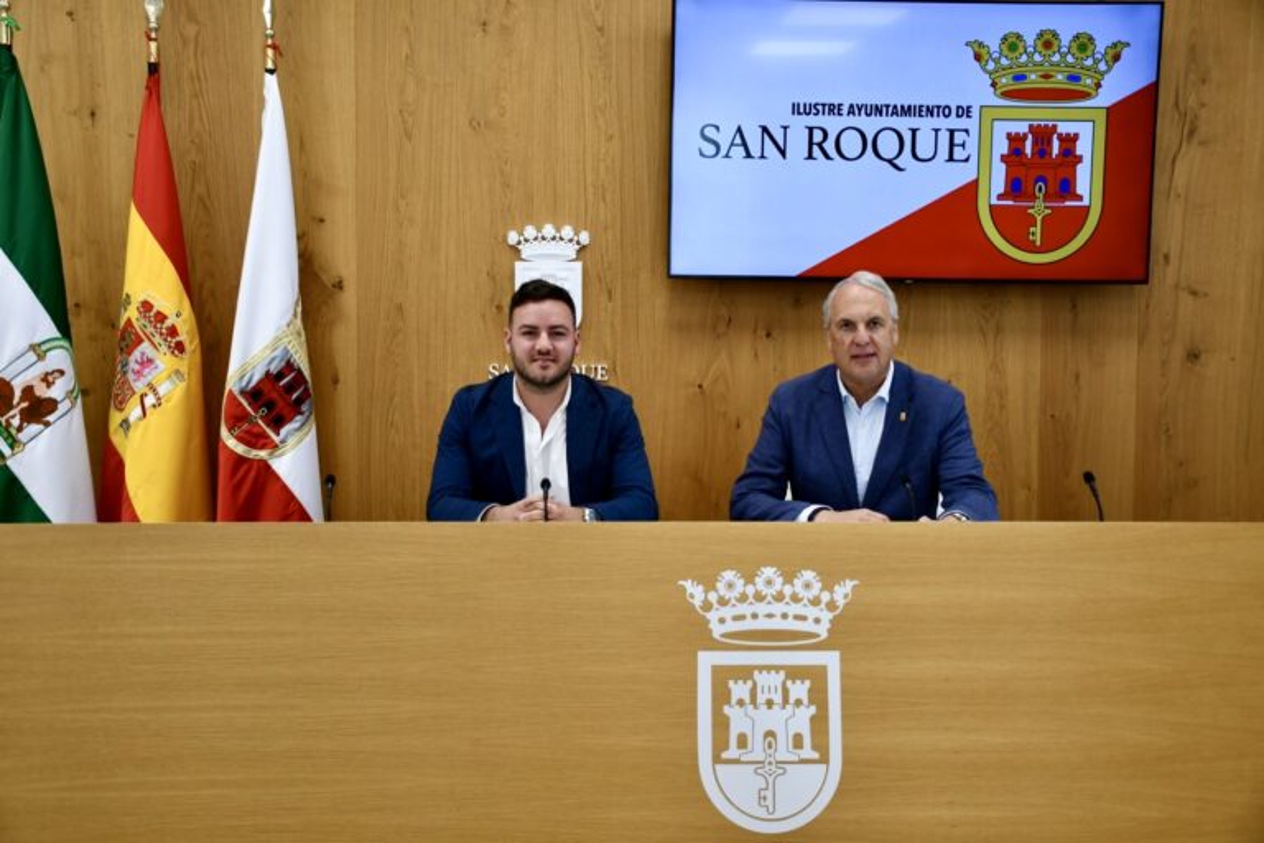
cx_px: 632
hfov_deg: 48.5
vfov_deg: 33.4
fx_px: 1404
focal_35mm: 40
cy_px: 422
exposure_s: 1/250
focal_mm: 27
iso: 800
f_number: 4
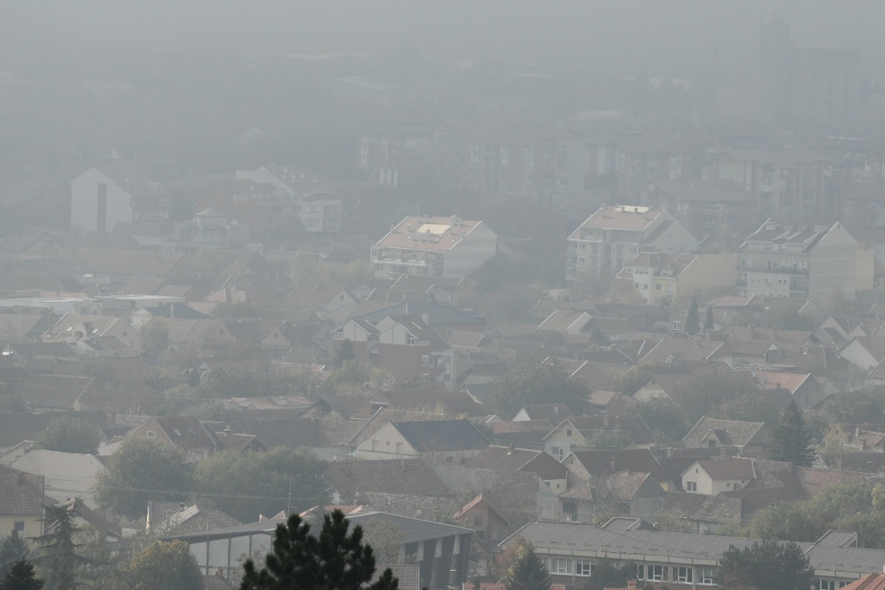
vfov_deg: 4.7
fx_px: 7228
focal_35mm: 294
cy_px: 209
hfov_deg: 7.0
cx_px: 592
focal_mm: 200
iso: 400
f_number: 4.5
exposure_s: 1/5000
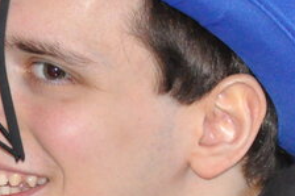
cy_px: 204
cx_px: -51
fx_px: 3414
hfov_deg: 4.9
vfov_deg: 3.3
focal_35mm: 417
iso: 3200
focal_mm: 58
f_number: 5.6
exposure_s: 1/60
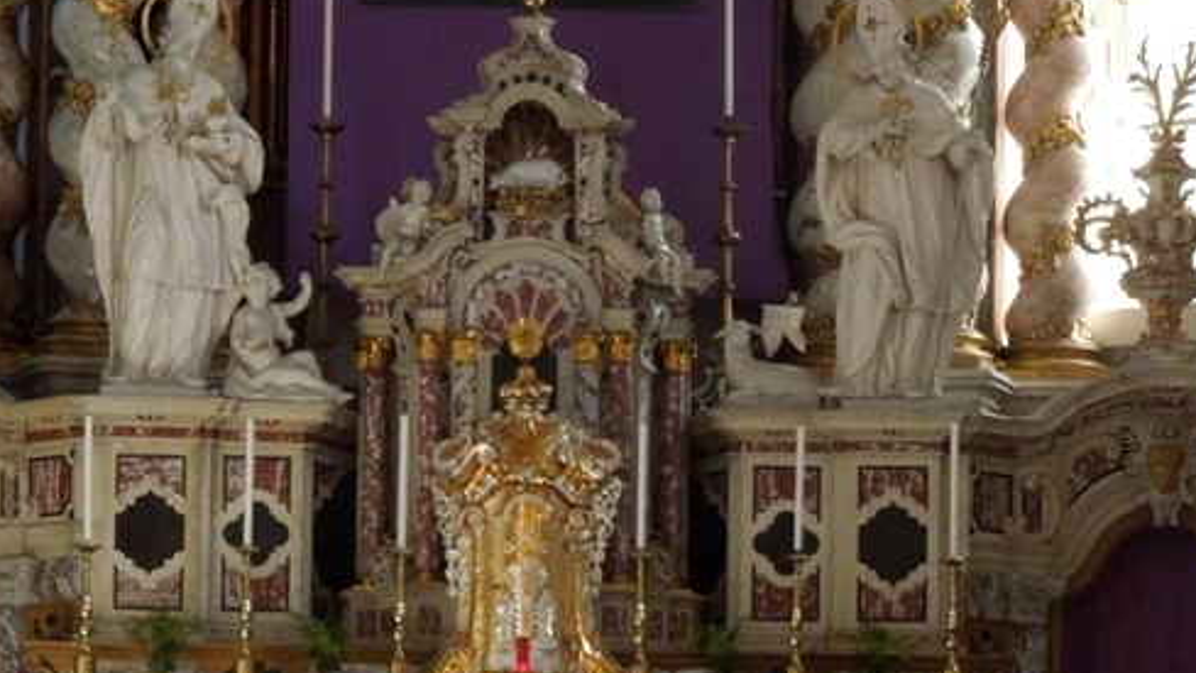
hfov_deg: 9.0
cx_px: 523
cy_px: 504
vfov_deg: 5.1
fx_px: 7579
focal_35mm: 239
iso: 800
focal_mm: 24.2
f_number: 4.9
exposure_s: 1/60
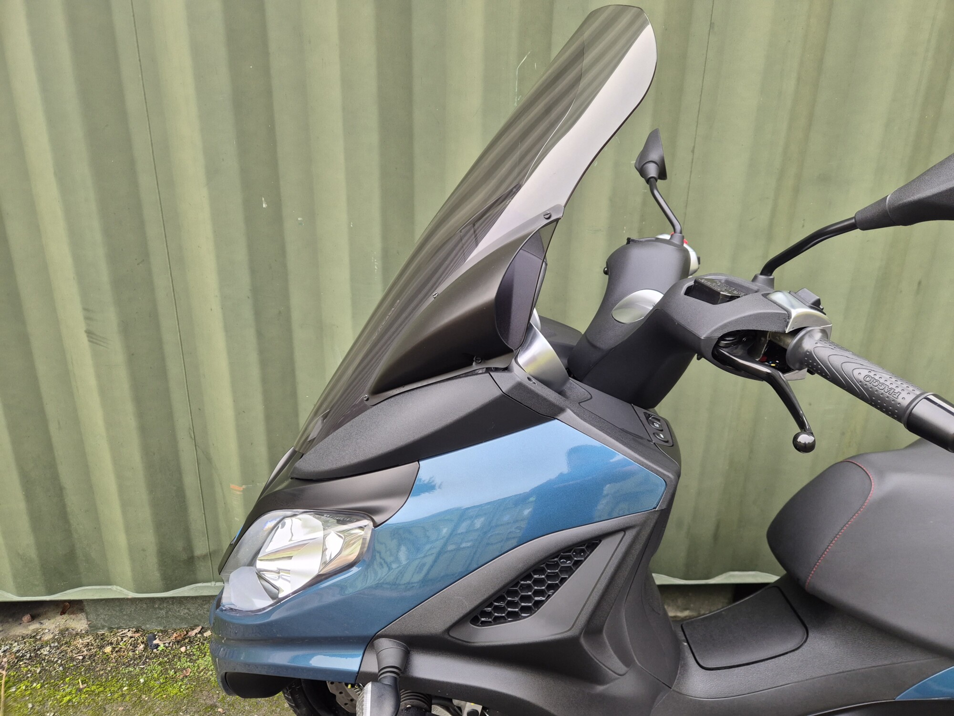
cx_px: 477
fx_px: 634
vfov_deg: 58.9
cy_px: 358
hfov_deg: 73.9
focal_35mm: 23
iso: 160
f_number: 1.8
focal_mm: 5.4
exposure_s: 1/180
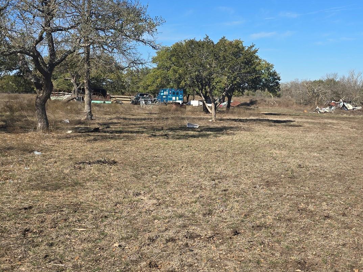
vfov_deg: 32.8
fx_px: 461
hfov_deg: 42.2
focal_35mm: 44
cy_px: 112
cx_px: 249
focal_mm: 6.3
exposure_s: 1/880
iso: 12
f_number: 1.7
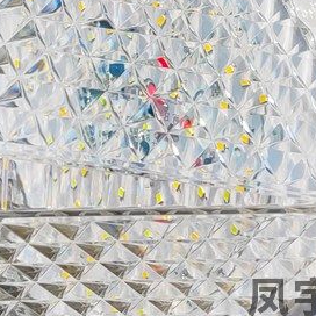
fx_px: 1033
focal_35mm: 100
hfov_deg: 17.1
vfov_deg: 17.1
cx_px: 21
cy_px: 12
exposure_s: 1/3448
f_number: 1.8
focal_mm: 5.54
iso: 50
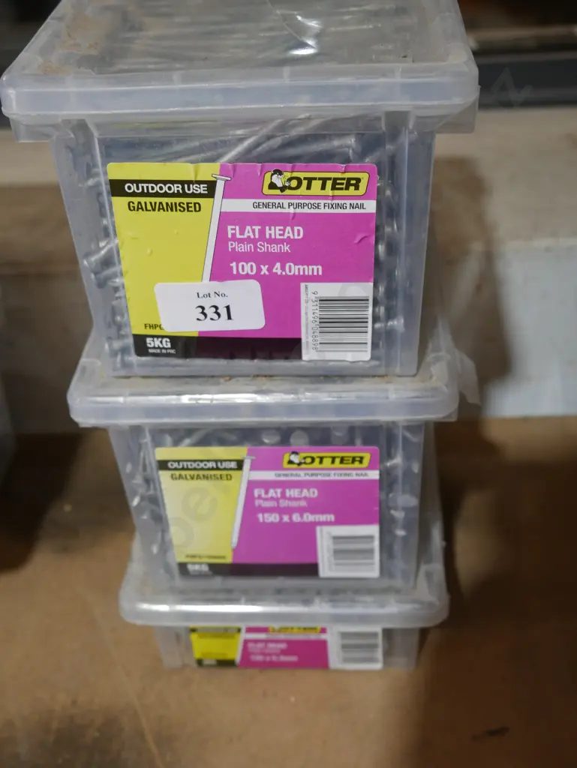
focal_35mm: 44
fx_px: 977
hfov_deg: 32.9
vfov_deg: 42.9
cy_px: 384
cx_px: 288
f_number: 4.7
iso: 640
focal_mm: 22
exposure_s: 1/60
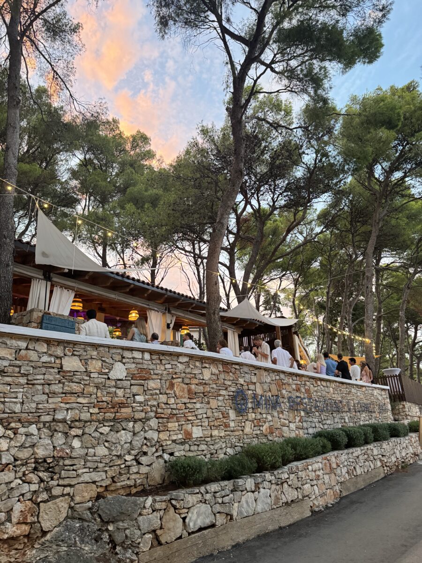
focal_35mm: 24
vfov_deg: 71.6
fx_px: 390
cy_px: 282
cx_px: 211
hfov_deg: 56.8
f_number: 1.78
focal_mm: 6.76
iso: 800
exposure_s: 1/50
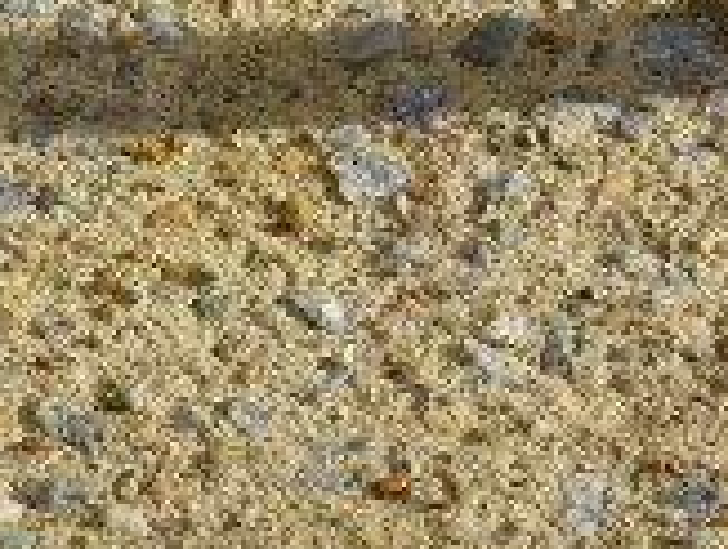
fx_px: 9991
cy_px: 245
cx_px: 625
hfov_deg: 4.2
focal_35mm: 474
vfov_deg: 3.1
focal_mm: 21.8
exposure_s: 1/800
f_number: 4
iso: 100
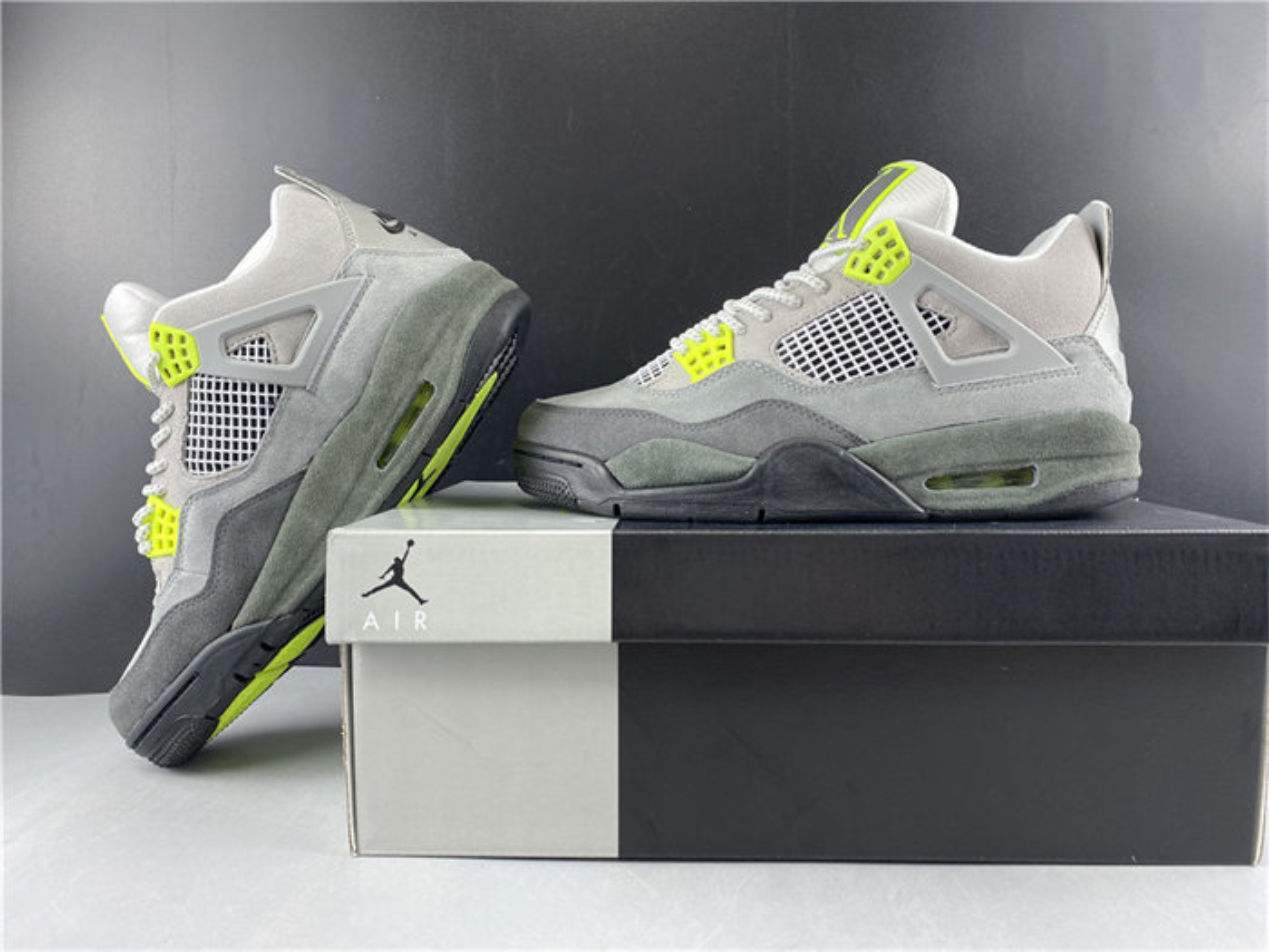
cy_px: 476
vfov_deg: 53.1
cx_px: 634
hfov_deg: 67.3
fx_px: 953
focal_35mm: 26
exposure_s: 1/50
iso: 80
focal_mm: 4.25
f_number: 1.8
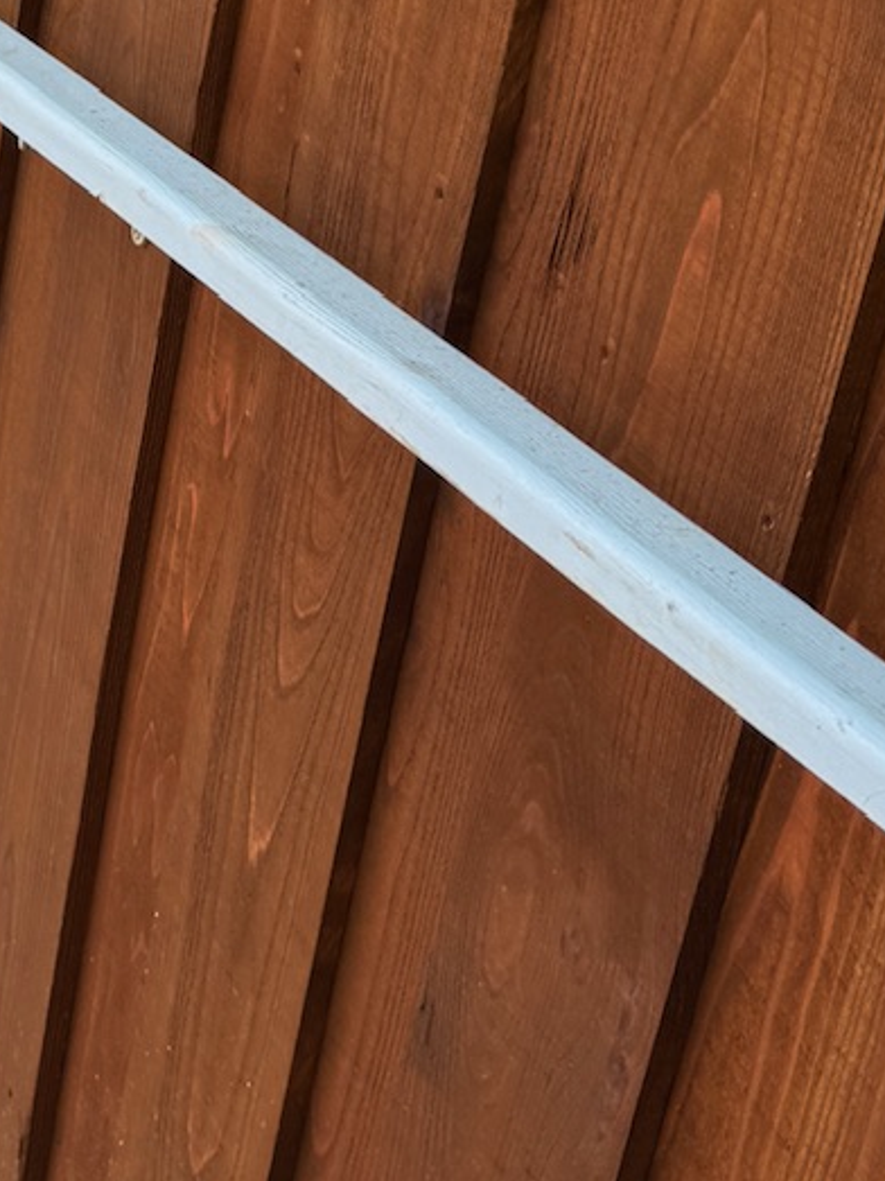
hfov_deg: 14.7
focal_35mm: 94
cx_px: -395
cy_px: 27
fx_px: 3206
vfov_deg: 20.3
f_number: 1.78
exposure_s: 1/121
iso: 64
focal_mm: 6.76
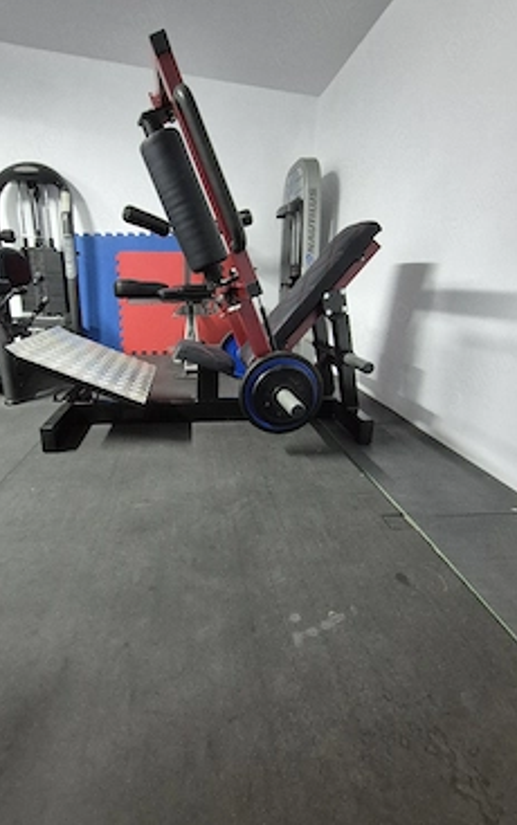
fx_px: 337
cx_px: 209
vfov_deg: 101.2
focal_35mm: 15
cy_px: 382
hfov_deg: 74.2
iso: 1250
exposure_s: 1/50
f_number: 2.2
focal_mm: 2.2
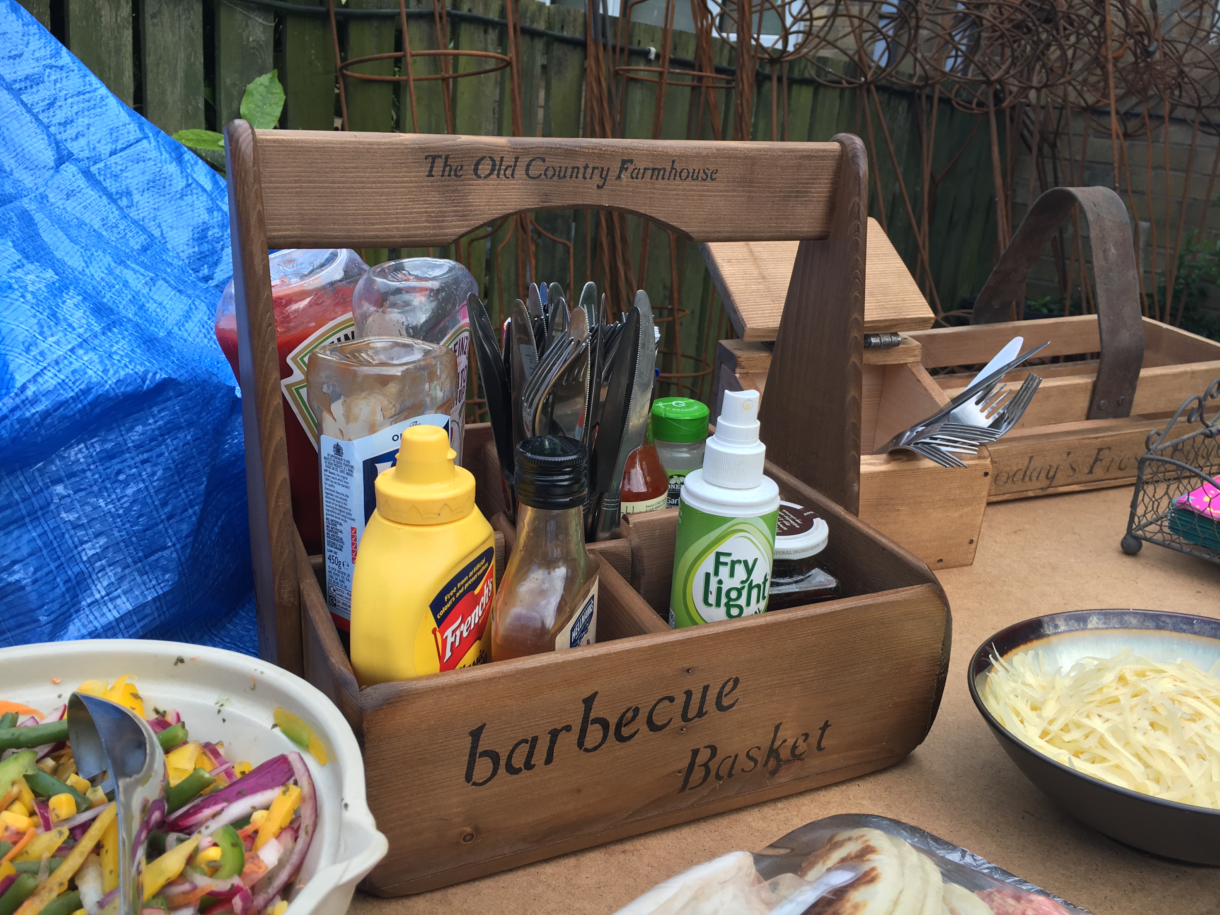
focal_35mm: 29
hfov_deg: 61.7
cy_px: 458
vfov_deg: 48.2
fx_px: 1022
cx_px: 610
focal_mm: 4.15
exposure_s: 1/127
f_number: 2.2
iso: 25
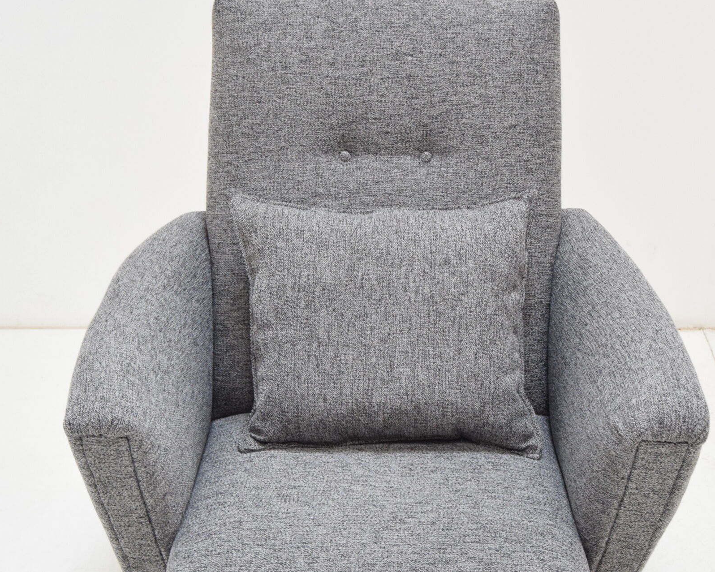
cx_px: 378
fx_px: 1733
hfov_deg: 23.3
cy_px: 381
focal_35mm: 82
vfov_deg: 18.7
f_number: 5
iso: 1600
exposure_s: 1/100
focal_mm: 31
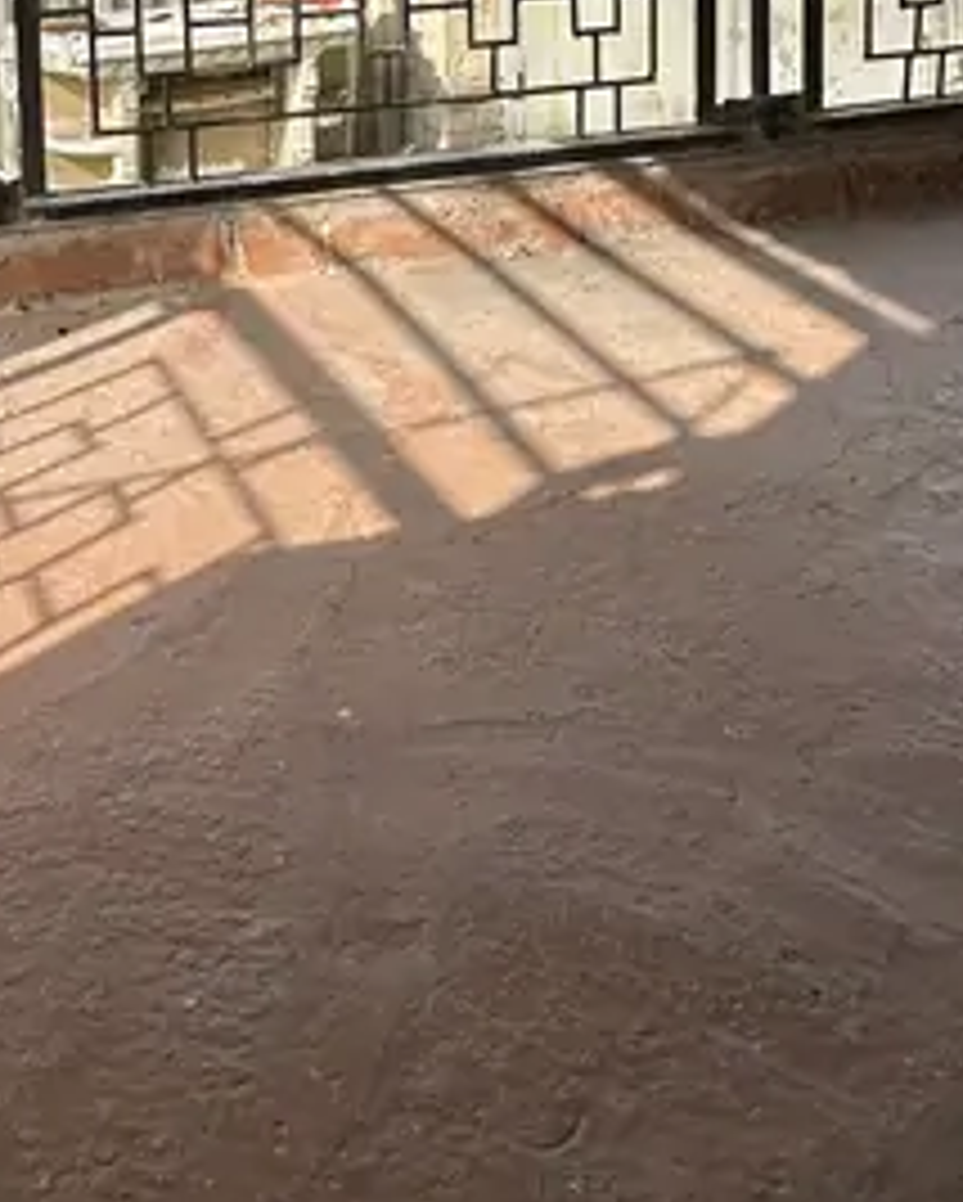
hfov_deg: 31.7
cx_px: 155
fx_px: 1637
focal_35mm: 46
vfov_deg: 34.3
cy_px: -149
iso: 40
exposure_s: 1/1014
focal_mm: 2.22
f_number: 2.2
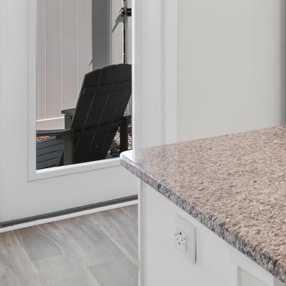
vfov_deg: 25.3
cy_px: -12
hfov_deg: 22.1
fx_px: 598
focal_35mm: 64
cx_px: 431
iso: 100
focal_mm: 10
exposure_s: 1/5
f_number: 4.5
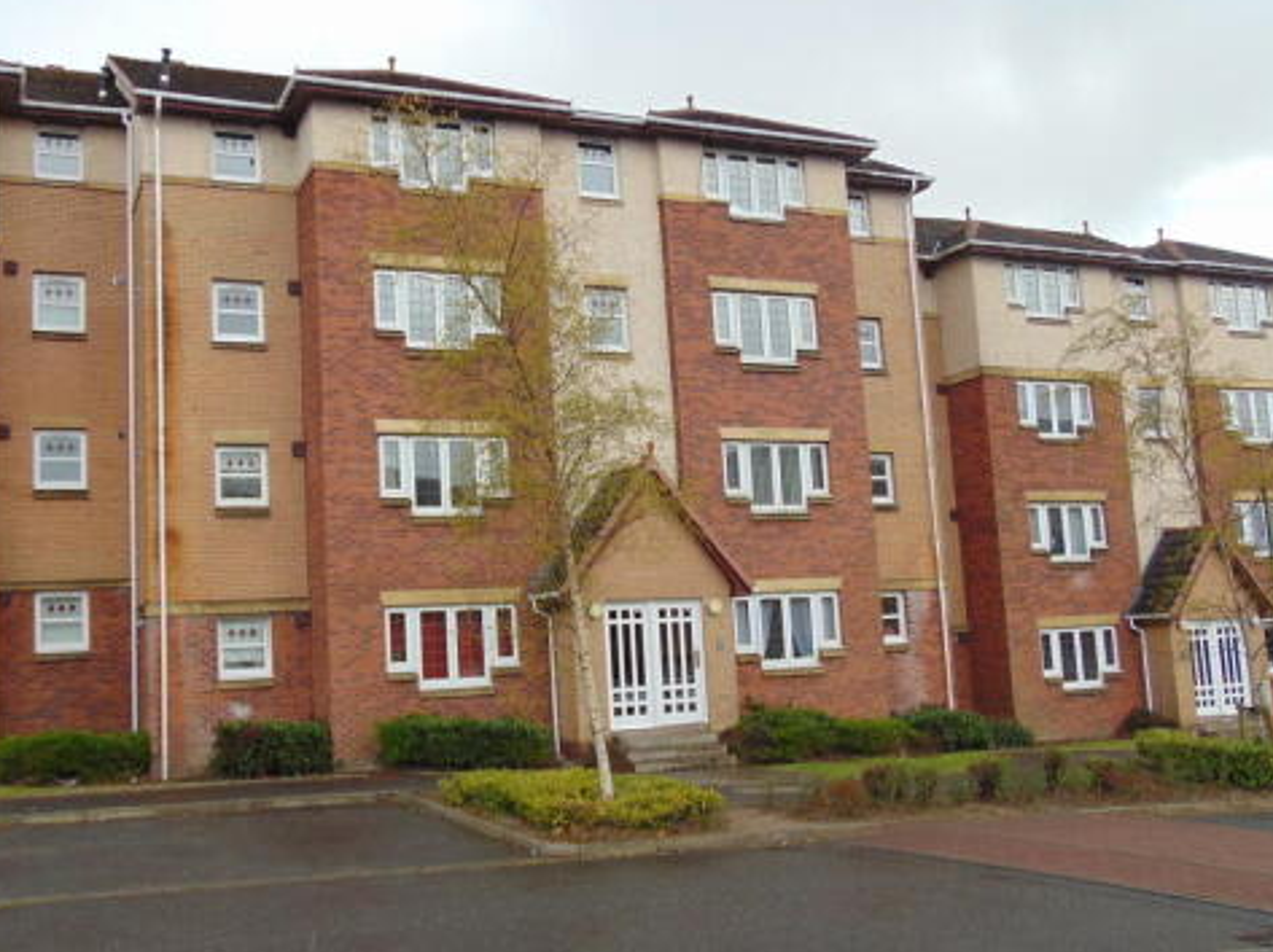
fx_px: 1360
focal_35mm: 37
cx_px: 537
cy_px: 485
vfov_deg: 38.6
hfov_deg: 50.0
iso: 80
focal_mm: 5.4
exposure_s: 1/250
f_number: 3.1
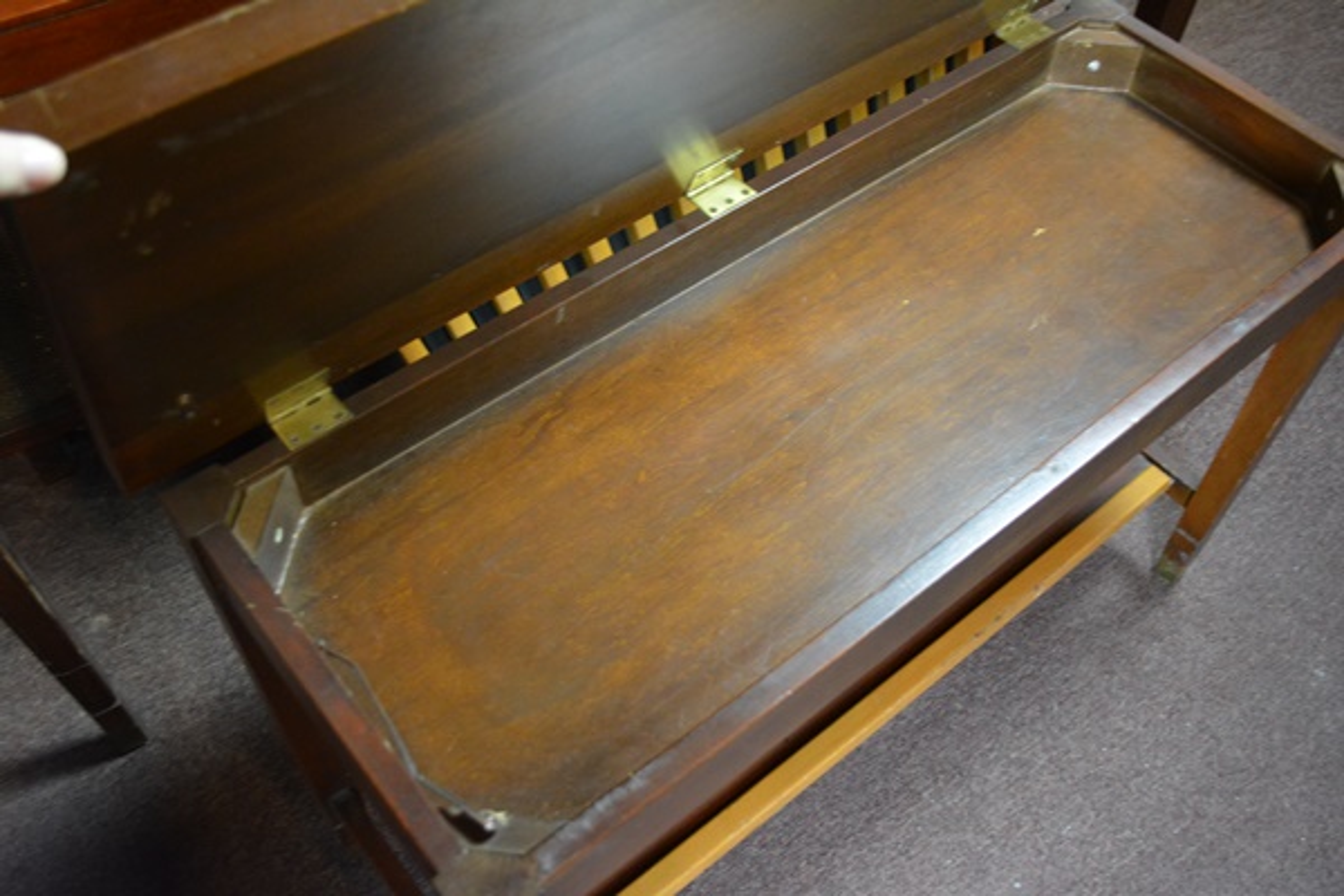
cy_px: 448
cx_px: 672
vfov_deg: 40.0
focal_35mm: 33
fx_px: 1232
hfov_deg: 57.2
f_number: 4
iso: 2800
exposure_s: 1/30
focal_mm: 22
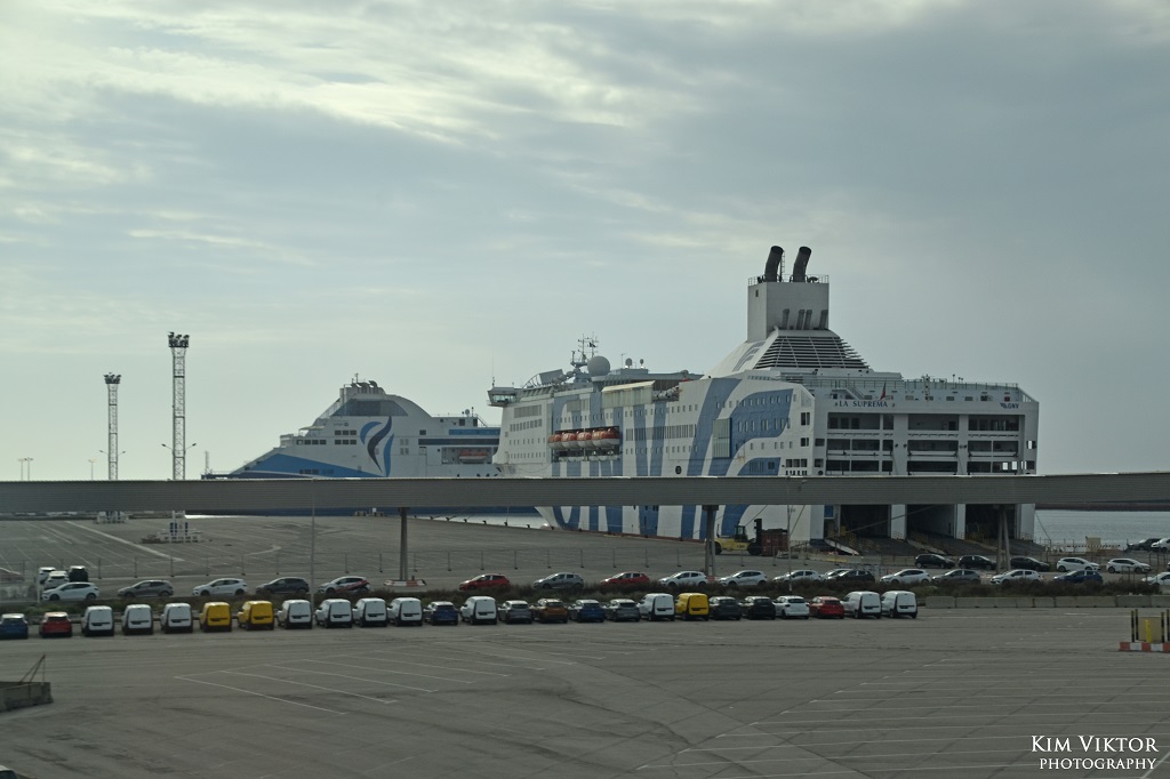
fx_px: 2437
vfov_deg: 18.2
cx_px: 585
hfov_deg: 27.0
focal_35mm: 75
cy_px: 390
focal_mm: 50
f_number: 8
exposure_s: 1/250
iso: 250
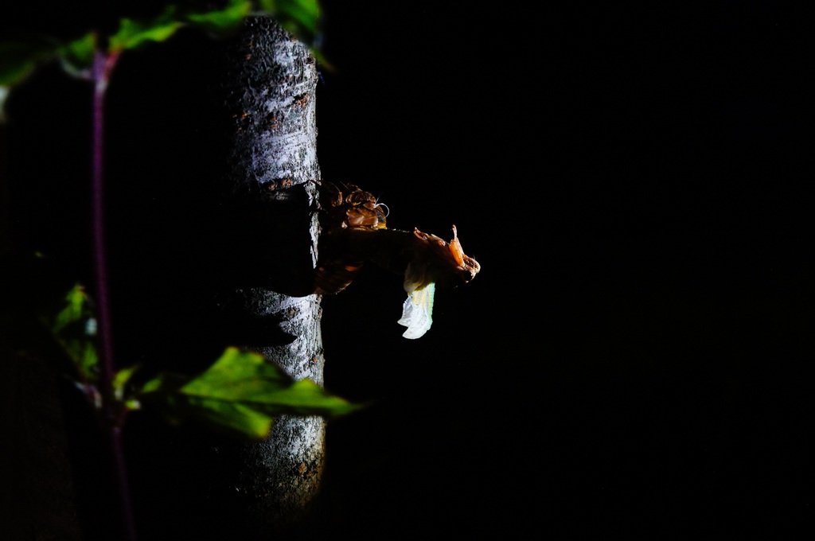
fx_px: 1696
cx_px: 408
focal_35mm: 75
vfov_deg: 18.1
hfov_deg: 27.0
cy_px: 270
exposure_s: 1/1.25
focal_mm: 50
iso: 1600
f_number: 7.1
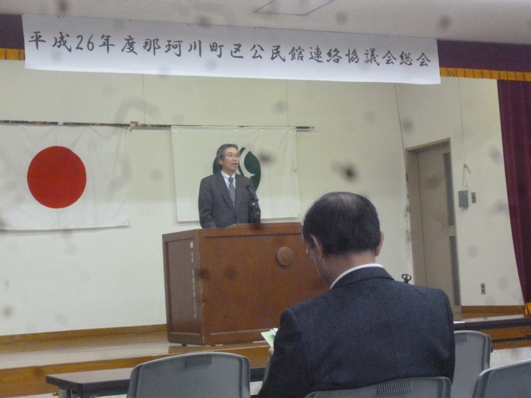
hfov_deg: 27.8
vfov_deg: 21.0
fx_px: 1074
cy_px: 199
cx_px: 266
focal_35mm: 70
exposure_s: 1/60
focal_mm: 12.5
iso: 1000
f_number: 5
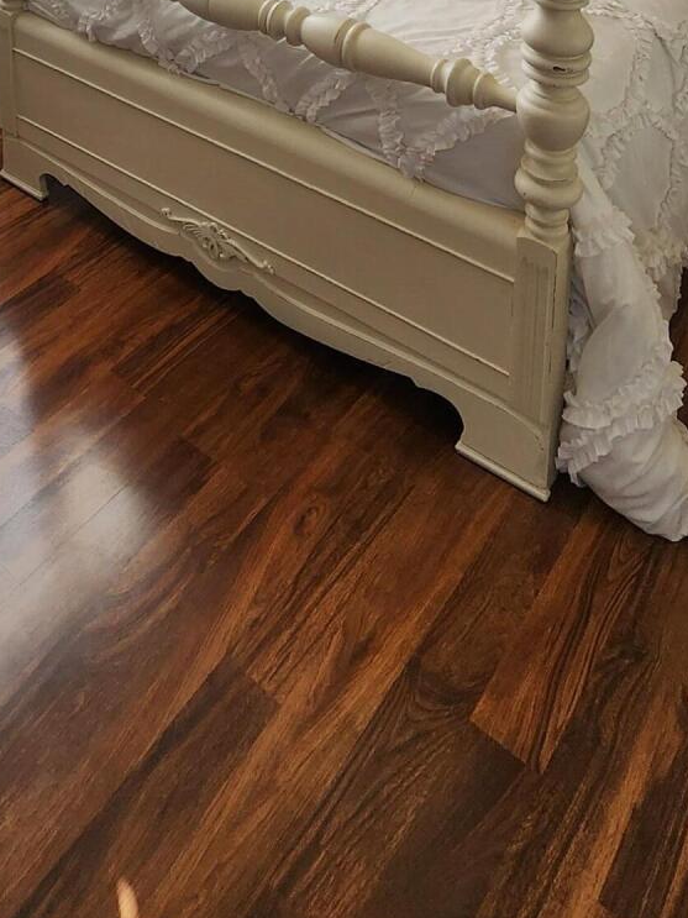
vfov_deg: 35.9
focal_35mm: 35
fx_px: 928
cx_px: 254
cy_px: -267
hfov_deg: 40.4
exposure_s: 1/120
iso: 80
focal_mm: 2.2
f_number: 2.2
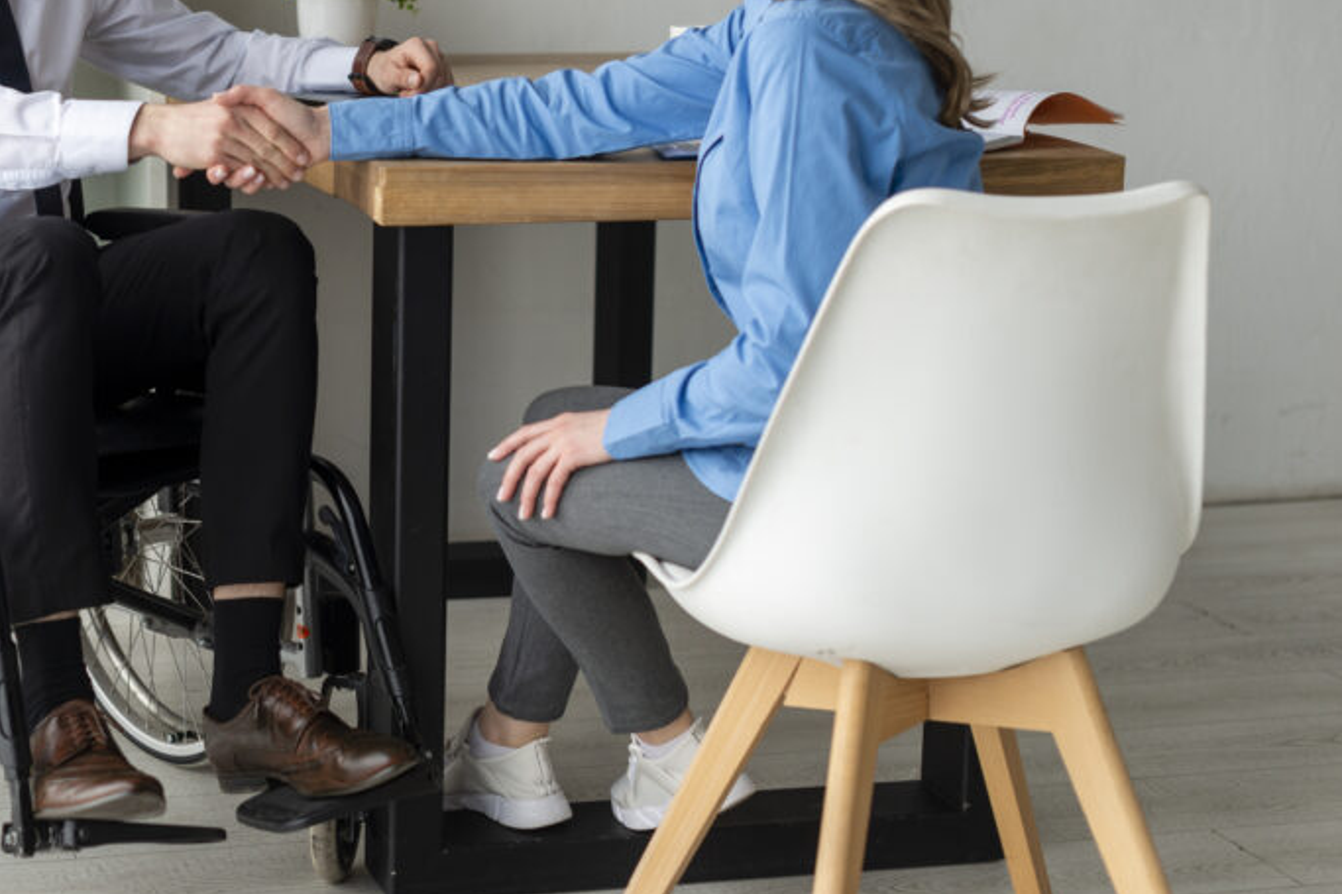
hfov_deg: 26.7
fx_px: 2795
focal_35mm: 75
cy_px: 288
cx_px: 344
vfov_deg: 18.1
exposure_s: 1/160
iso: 250
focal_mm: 50
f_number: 2.8
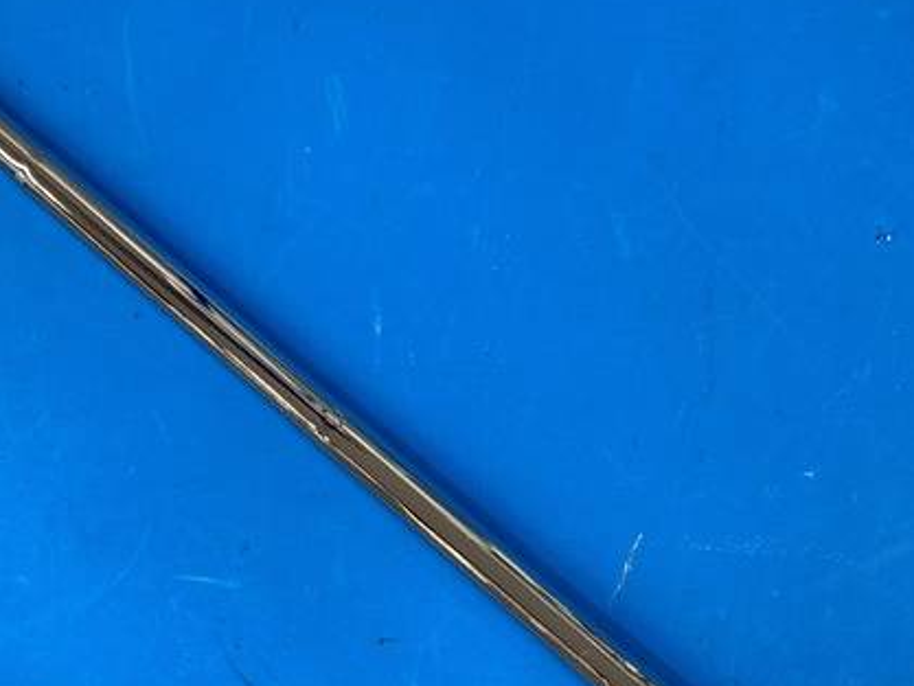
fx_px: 1136
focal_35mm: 43
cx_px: 384
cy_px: 427
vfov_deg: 33.5
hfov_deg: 43.7
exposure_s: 1/50
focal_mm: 3.99
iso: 50
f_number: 1.8
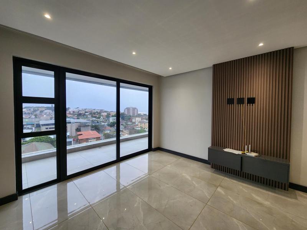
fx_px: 115
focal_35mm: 13
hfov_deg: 106.2
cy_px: 115
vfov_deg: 89.9
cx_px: 154
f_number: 2.2
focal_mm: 2.2
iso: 100
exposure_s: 1/100
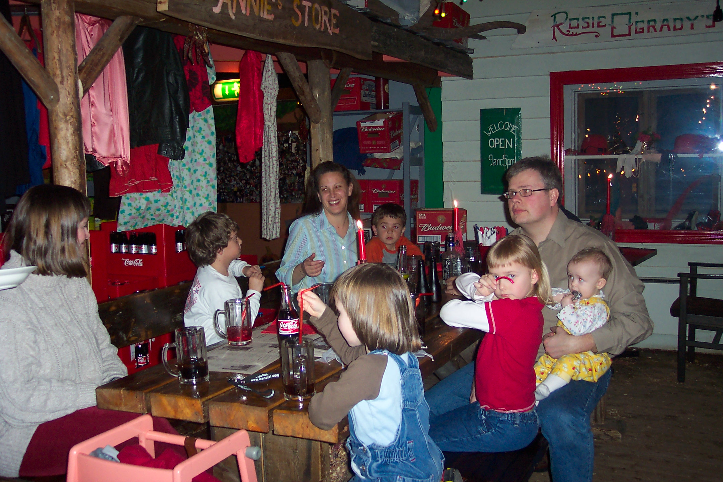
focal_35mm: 38
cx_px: 362
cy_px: 241
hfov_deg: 50.7
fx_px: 763
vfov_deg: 35.1
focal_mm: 8
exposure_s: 1/30
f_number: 2.8
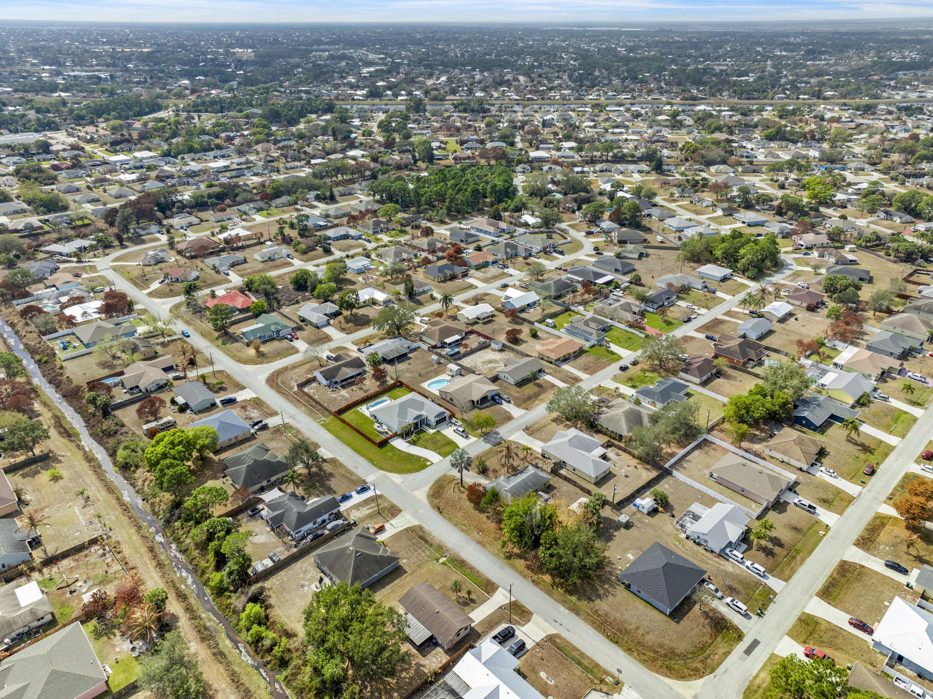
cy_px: 350
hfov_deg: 71.6
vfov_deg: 56.8
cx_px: 466
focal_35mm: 24
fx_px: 646
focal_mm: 12.29
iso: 130
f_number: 2.8
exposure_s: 1/2000
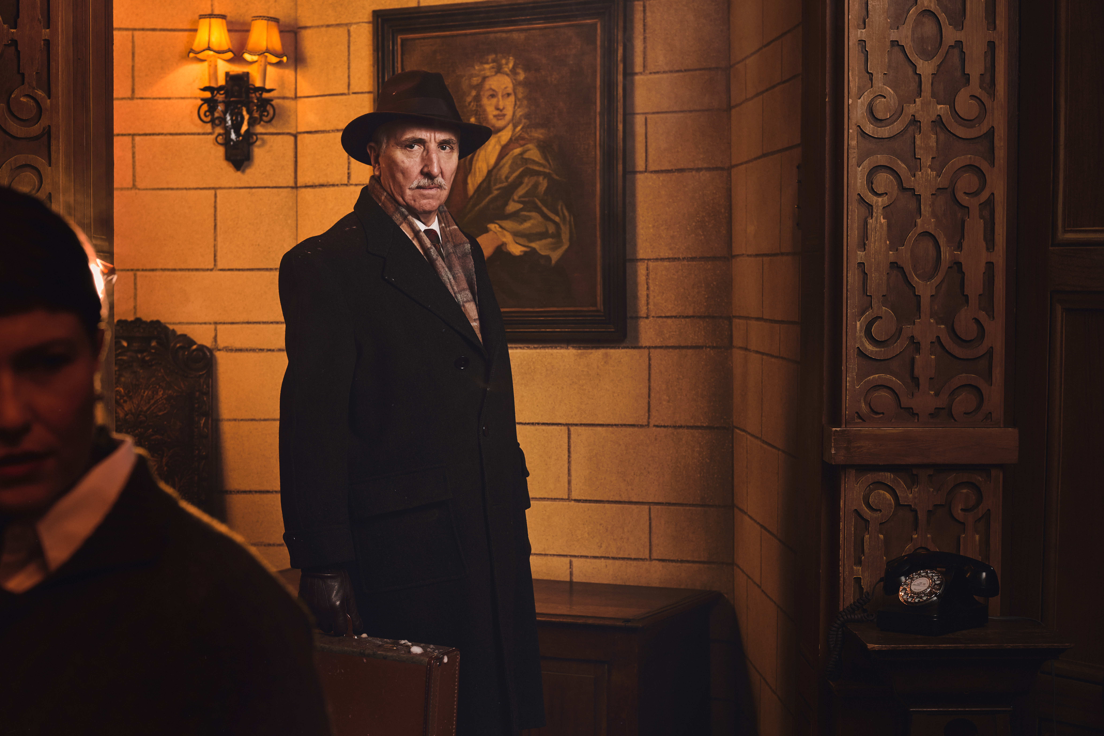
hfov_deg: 39.6
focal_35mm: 50
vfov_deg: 27.0
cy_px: 368
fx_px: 1533
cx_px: 552
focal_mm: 50
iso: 640
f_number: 5.6
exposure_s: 1/200
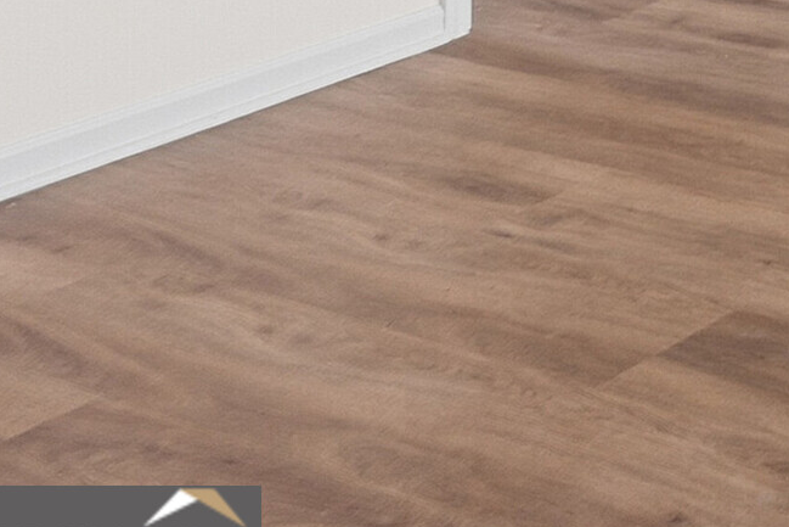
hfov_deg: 16.6
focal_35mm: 71
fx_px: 1556
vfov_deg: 14.5
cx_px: 1757
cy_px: -637
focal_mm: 10
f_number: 11
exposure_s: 1/40
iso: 100
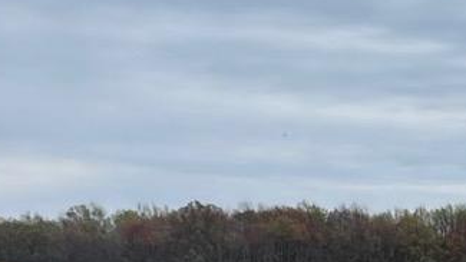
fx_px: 1187
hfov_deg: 19.7
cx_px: 671
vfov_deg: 12.3
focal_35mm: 96
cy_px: 324
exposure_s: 1/1346
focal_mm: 2.22
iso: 50
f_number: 2.2
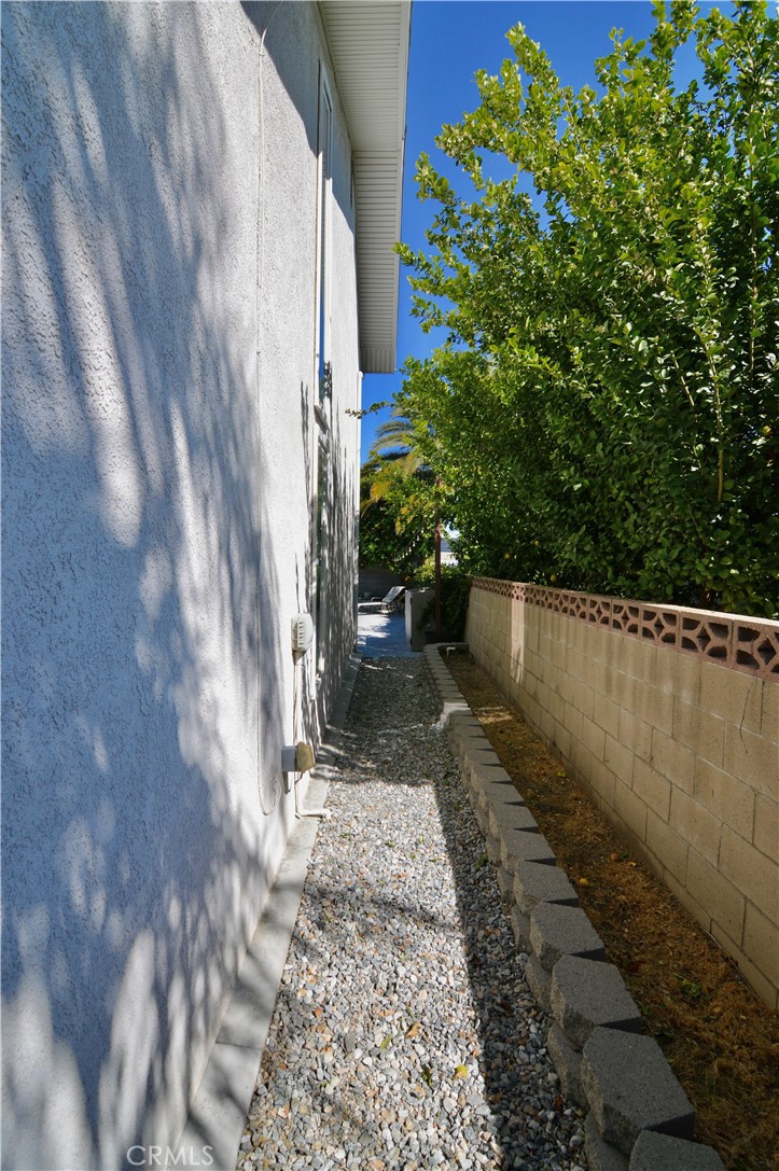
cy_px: 586
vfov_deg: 95.0
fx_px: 536
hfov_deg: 72.0
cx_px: 390
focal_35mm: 16
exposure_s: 1/200
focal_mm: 11
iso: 100
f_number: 7.1
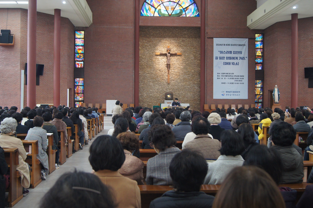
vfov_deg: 34.2
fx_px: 339
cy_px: 102
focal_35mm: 39
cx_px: 149
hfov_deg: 49.6
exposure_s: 1/40
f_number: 4
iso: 800
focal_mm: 24
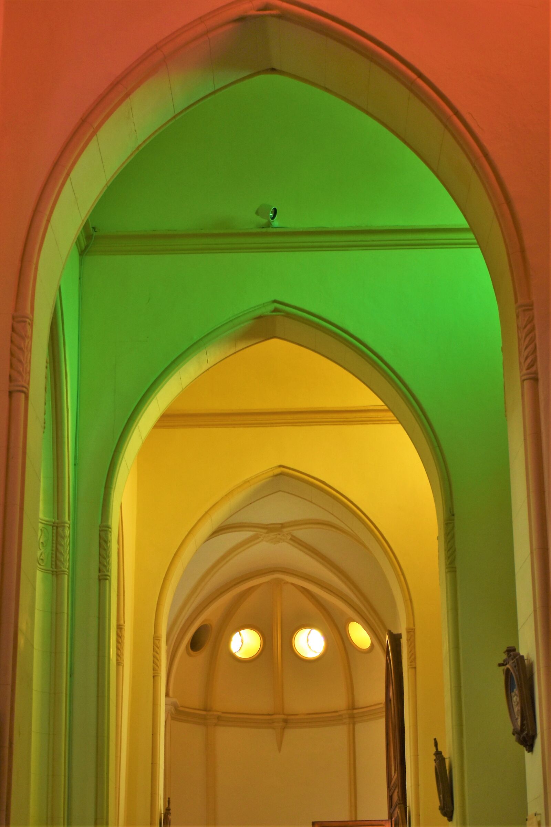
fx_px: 1033
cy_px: 414
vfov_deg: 43.6
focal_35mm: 45
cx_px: 276
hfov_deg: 29.9
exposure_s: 1/40
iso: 200
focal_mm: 30
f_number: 4.5
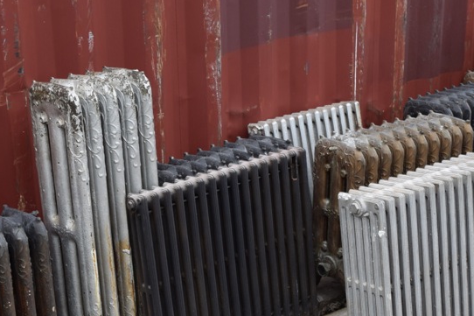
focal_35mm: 72
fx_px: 948
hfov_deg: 28.1
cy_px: 218
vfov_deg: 18.8
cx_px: 218
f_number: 7.1
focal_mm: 26
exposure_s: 1/200
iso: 400
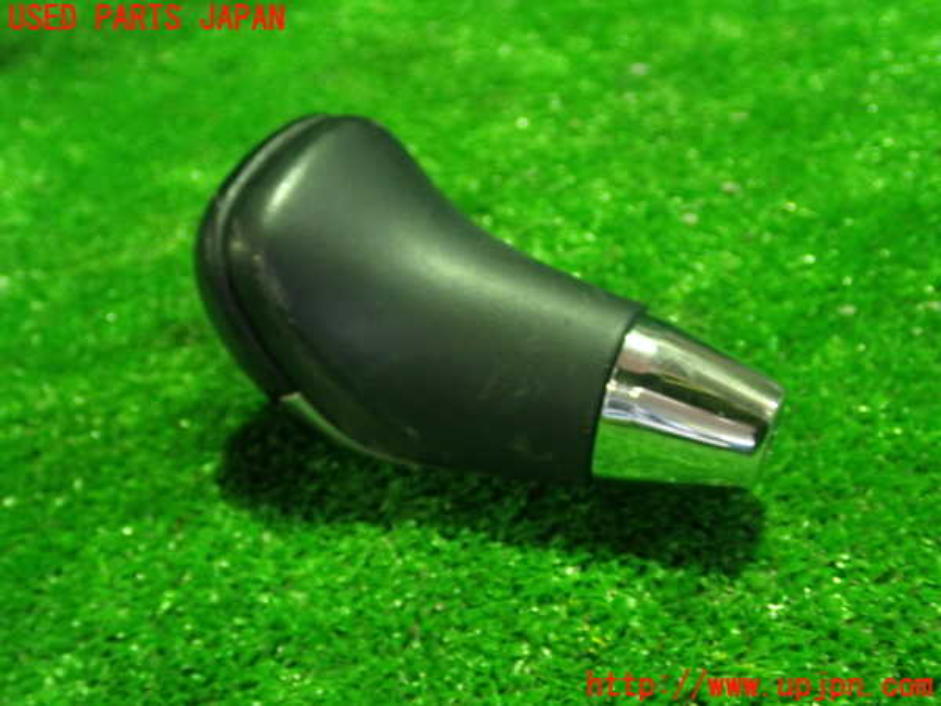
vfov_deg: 37.7
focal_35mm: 38
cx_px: 470
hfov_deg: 49.0
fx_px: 1033
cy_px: 353
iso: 800
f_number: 2.7
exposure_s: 1/13
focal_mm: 6.83
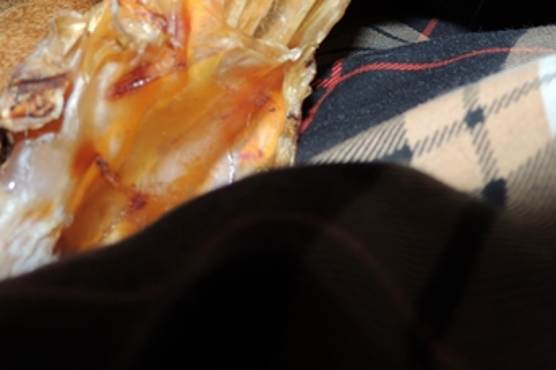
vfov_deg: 24.4
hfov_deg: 38.9
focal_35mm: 51
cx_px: 306
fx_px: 787
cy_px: -54
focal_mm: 4.3
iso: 100
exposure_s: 1/30
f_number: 3
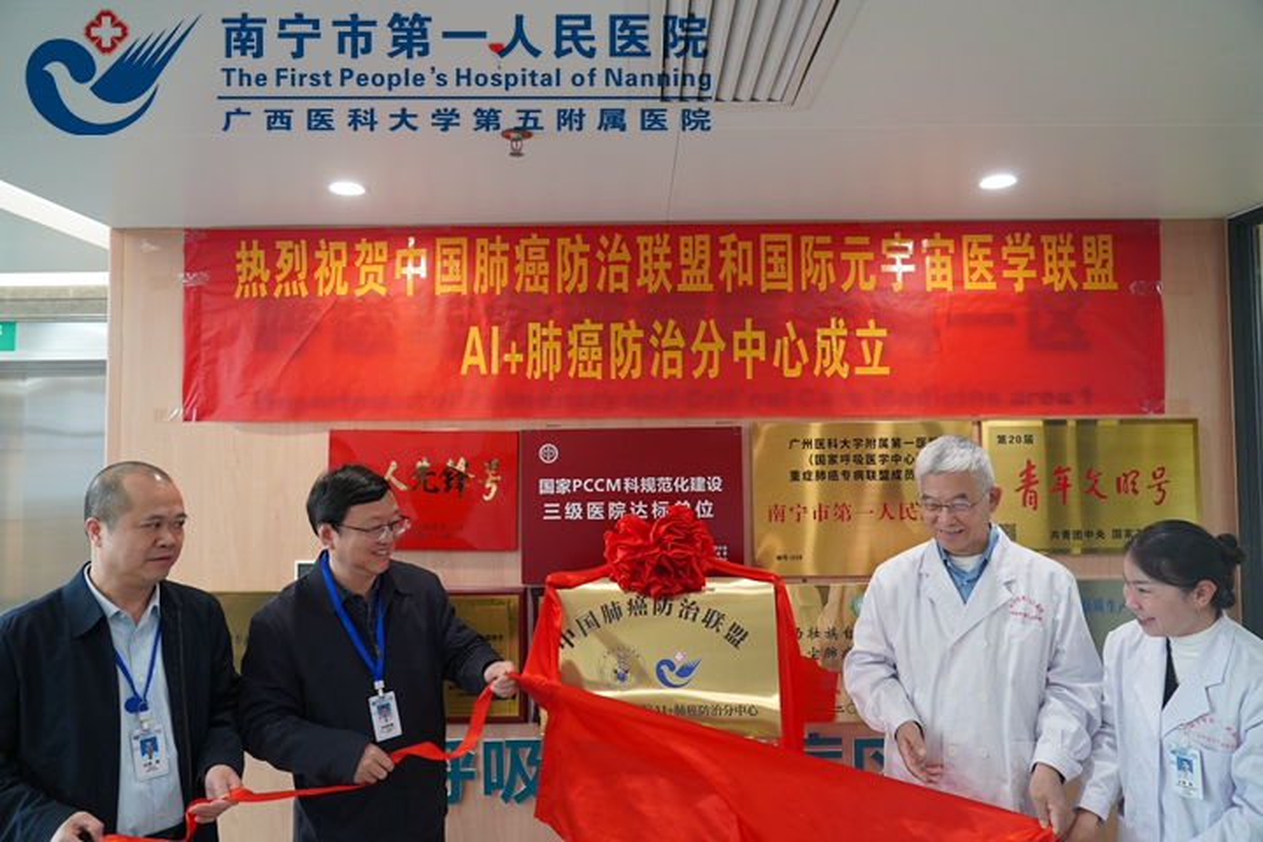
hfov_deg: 73.7
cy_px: 421
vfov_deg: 53.1
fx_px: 842
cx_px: 632
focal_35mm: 24
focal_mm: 24
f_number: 4
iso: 3200
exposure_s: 1/160
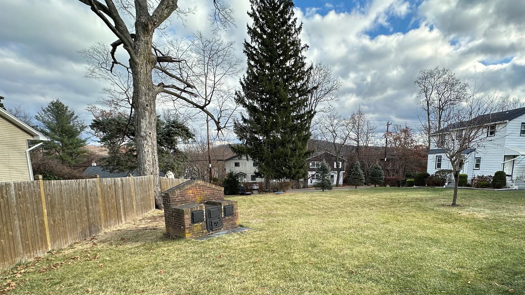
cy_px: 202
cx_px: 314
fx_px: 265
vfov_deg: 56.8
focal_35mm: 19
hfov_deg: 88.5
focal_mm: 2.22
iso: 40
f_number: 2.2
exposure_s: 1/567
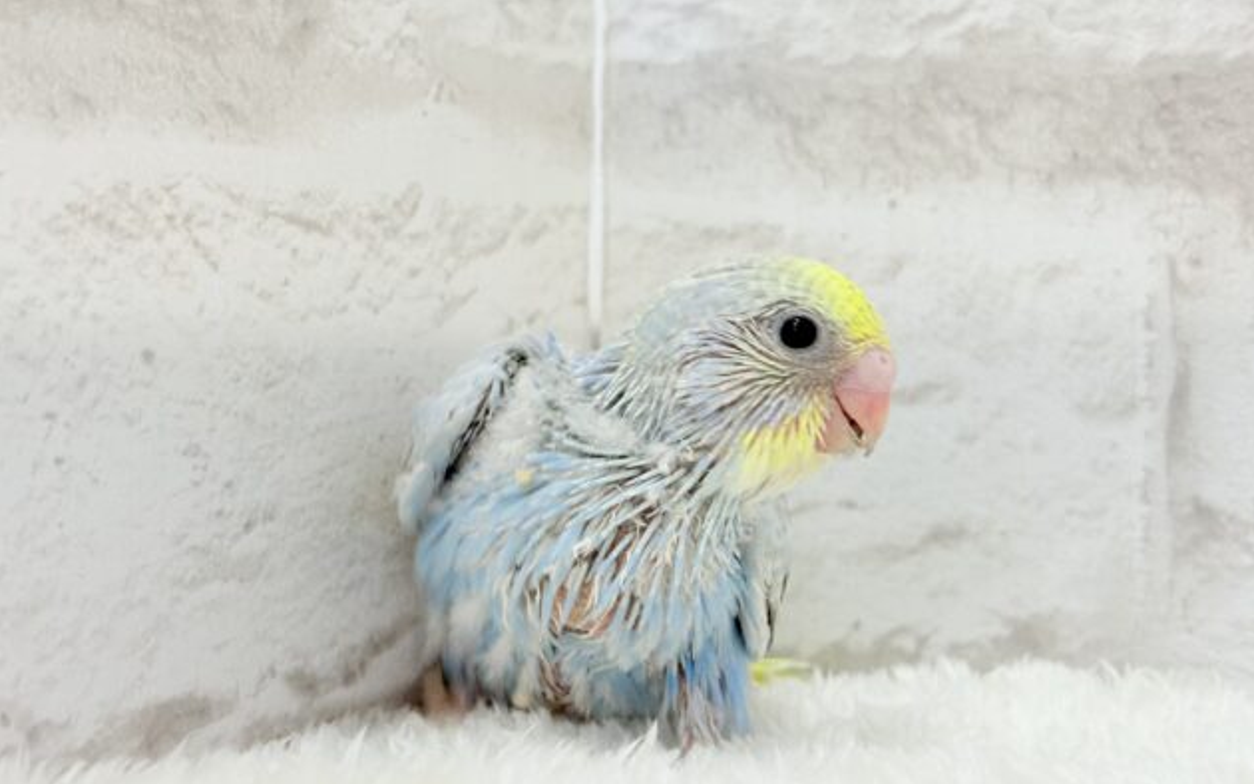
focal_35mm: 56
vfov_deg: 23.1
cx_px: 635
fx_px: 1914
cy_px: 344
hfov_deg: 36.3
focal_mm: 5.96
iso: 80
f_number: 1.6
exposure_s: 1/100
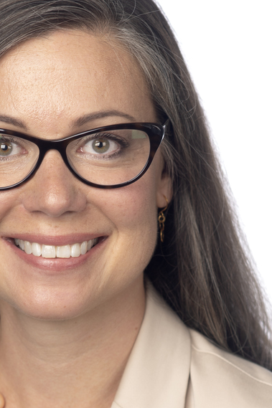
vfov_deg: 9.1
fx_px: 2540
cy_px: 412
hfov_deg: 6.1
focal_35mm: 224
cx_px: 64
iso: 31
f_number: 5.6
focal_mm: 85
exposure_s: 1/100
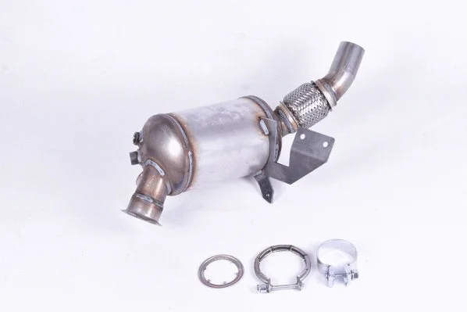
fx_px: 1070
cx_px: 234
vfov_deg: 16.6
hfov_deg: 24.6
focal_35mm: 82
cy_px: 156
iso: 200
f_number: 11
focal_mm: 55
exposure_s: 1/60
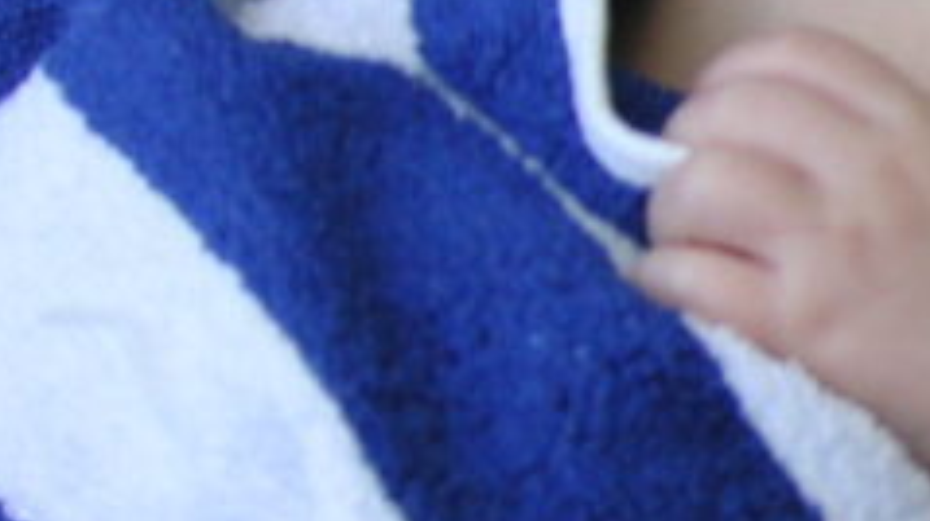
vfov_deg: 9.0
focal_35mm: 135
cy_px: 241
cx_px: 1533
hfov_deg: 14.5
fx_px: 3326
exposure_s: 1/350
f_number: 2.8
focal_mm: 6.1
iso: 50
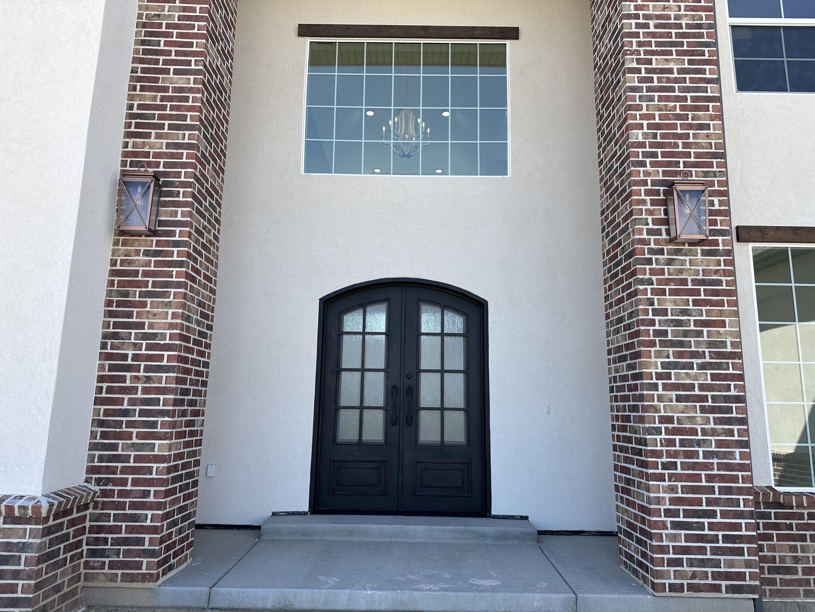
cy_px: 306
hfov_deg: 71.6
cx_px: 408
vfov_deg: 56.8
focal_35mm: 24
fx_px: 565
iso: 80
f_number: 1.78
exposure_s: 1/1095
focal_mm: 6.86
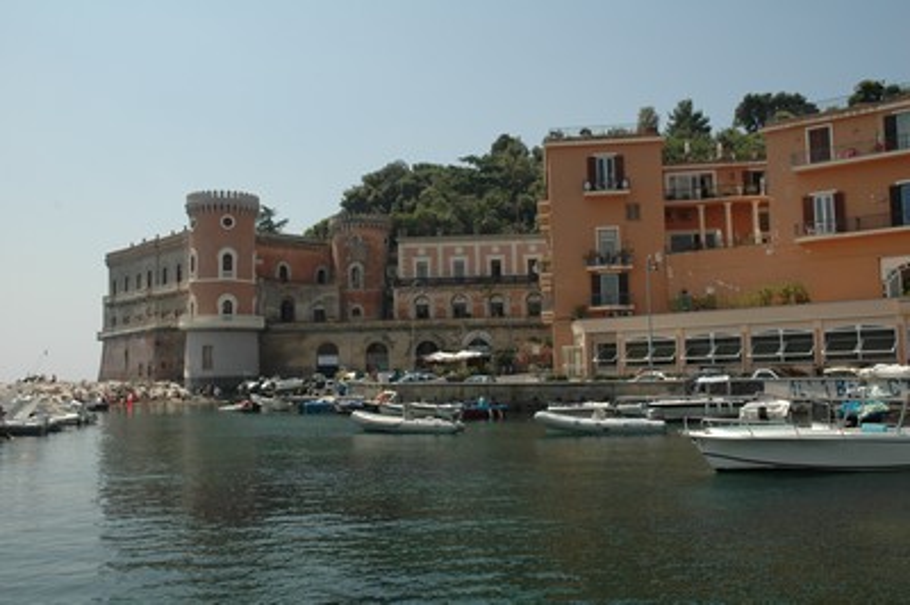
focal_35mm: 36
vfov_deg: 36.8
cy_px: 302
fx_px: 909
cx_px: 455
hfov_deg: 53.2
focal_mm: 24
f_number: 8
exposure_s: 1/500
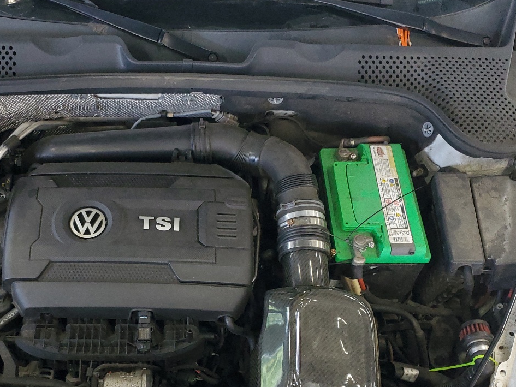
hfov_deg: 42.6
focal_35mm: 44
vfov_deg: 32.2
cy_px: 297
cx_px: 193
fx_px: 656
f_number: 1.5
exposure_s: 1/60.2
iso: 178
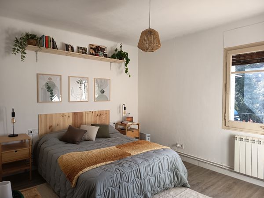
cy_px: 99
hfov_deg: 71.6
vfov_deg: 56.8
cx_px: 132
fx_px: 183
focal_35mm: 24
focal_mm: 5.24
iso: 196
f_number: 1.7
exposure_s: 1/100
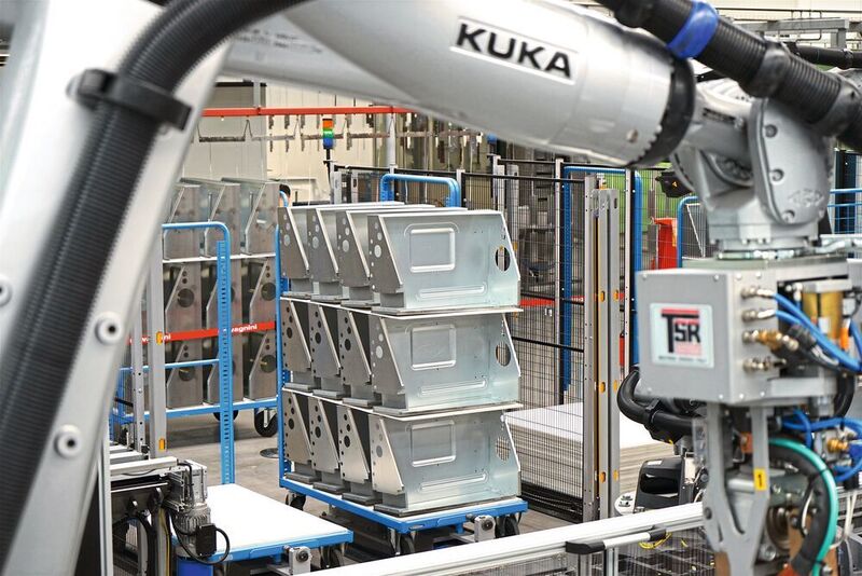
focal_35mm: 70
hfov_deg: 28.8
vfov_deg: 19.5
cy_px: 288
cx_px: 431
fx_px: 1677
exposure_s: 1/80
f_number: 5.6
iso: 250
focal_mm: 70
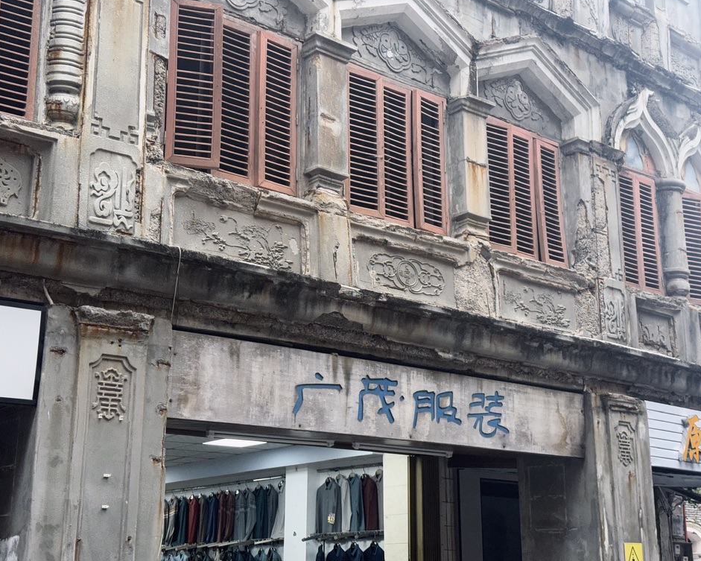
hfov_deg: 36.6
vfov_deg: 29.7
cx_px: 364
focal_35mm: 51
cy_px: 276
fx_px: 1058
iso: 50
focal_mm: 6.76
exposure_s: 1/72
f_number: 1.78
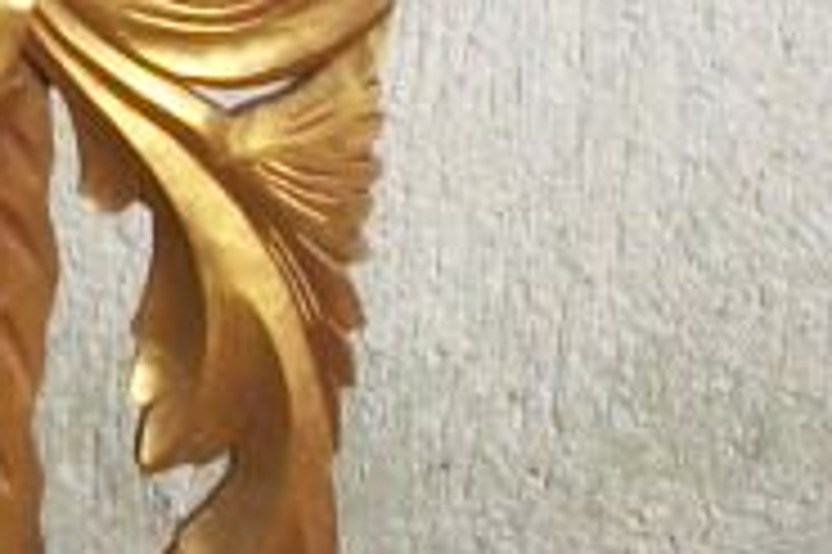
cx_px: -603
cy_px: -509
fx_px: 5311
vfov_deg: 5.8
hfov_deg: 8.6
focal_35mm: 230
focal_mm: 5.7
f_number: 8.8
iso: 80
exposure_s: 1/320
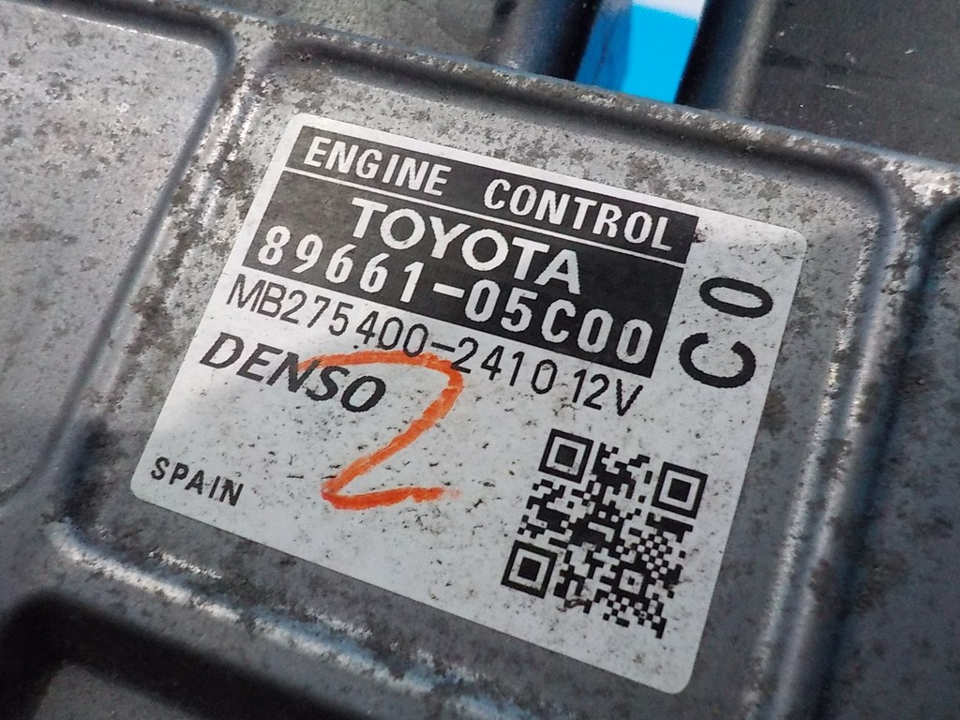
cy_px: 360
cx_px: 480
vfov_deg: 46.8
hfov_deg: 60.0
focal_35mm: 30
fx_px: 832
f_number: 3.3
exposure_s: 1/100
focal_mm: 4.1
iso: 800
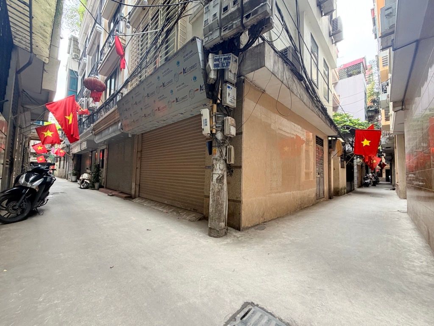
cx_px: 217
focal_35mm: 14
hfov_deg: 102.1
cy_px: 163
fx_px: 176
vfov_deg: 85.7
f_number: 2.2
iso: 100
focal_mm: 2.22
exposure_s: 1/121
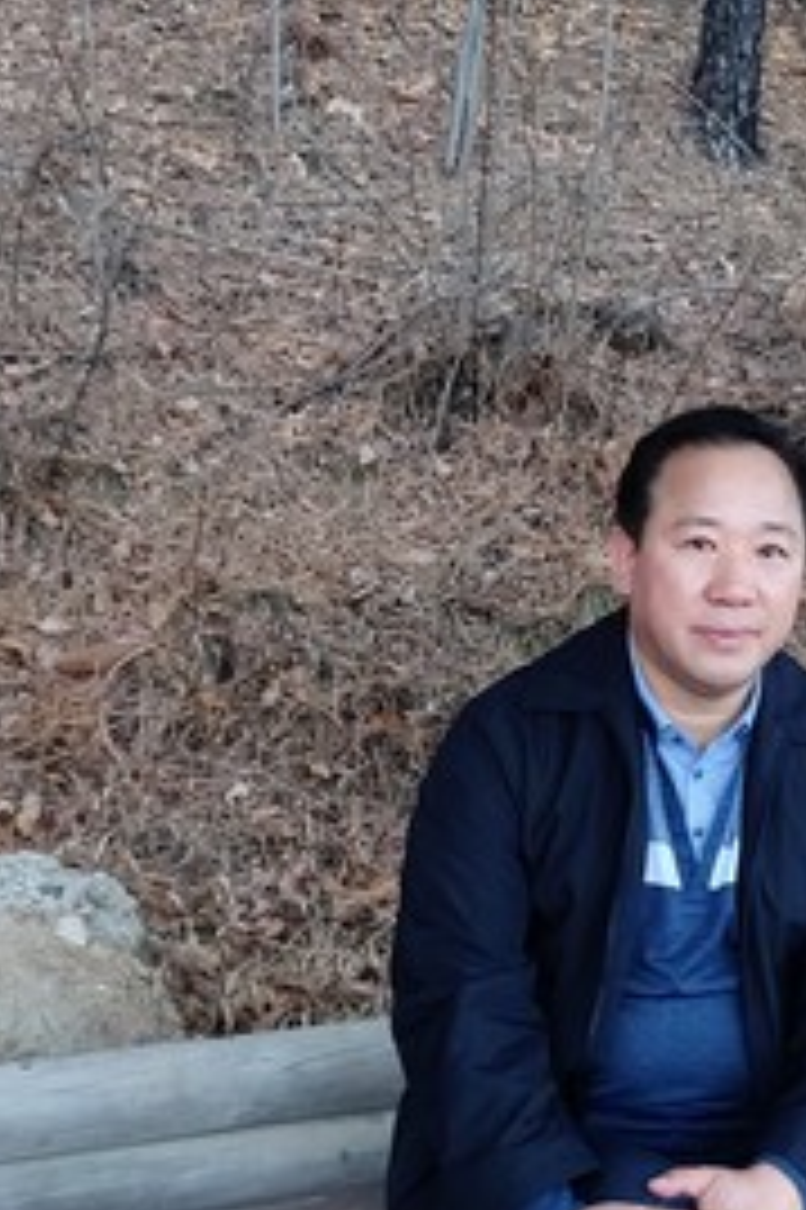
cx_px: 617
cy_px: 571
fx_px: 1950
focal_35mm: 58
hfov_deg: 23.1
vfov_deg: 34.5
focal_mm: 4.58
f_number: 2
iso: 200
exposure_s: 1/33
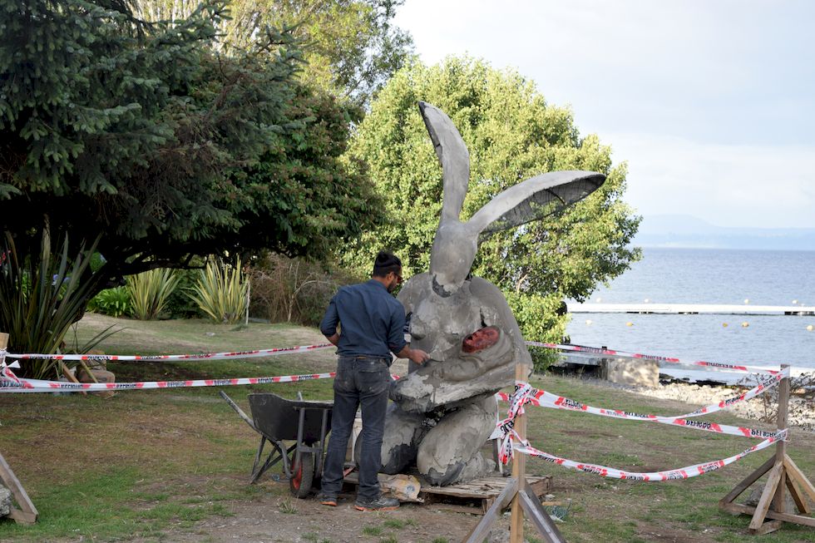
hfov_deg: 27.0
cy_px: 272
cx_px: 408
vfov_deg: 18.2
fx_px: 1698
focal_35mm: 75
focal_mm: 50
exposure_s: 1/200
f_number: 7.1
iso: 200
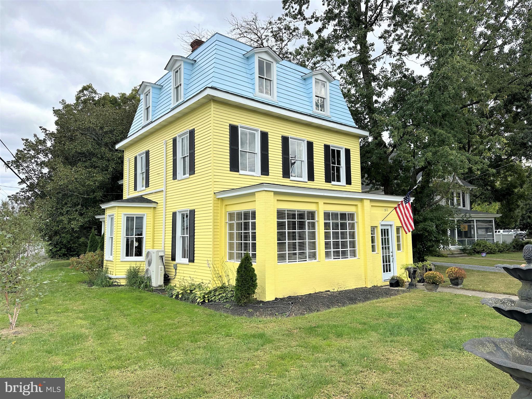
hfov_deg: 71.6
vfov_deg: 56.8
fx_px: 369
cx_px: 266
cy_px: 200
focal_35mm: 24
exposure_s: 1/2525
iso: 80
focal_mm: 6.86
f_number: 1.78
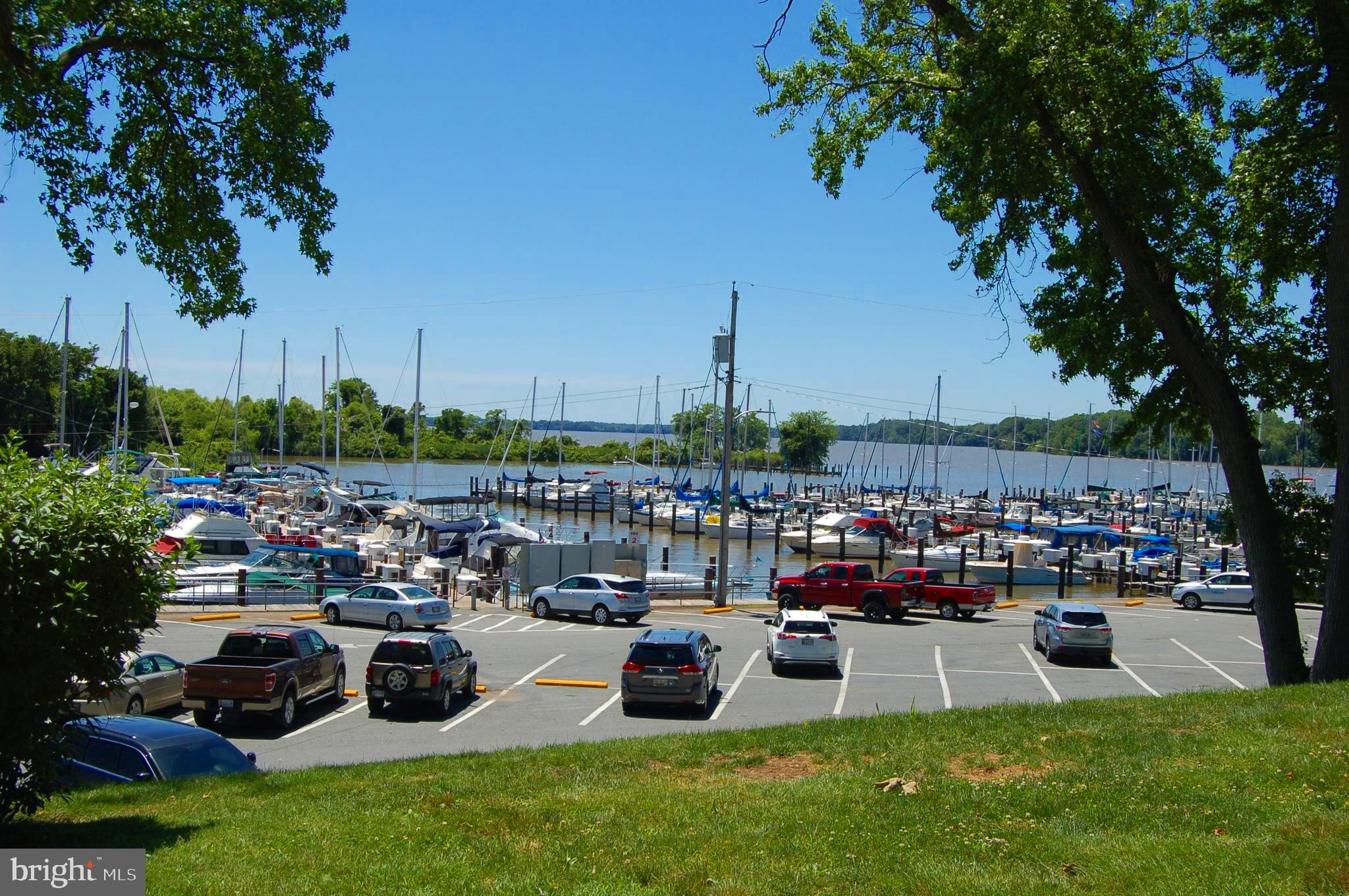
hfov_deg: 46.4
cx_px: 674
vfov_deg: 31.8
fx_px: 1572
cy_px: 448
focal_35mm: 42
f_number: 10
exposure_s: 1/400
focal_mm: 28
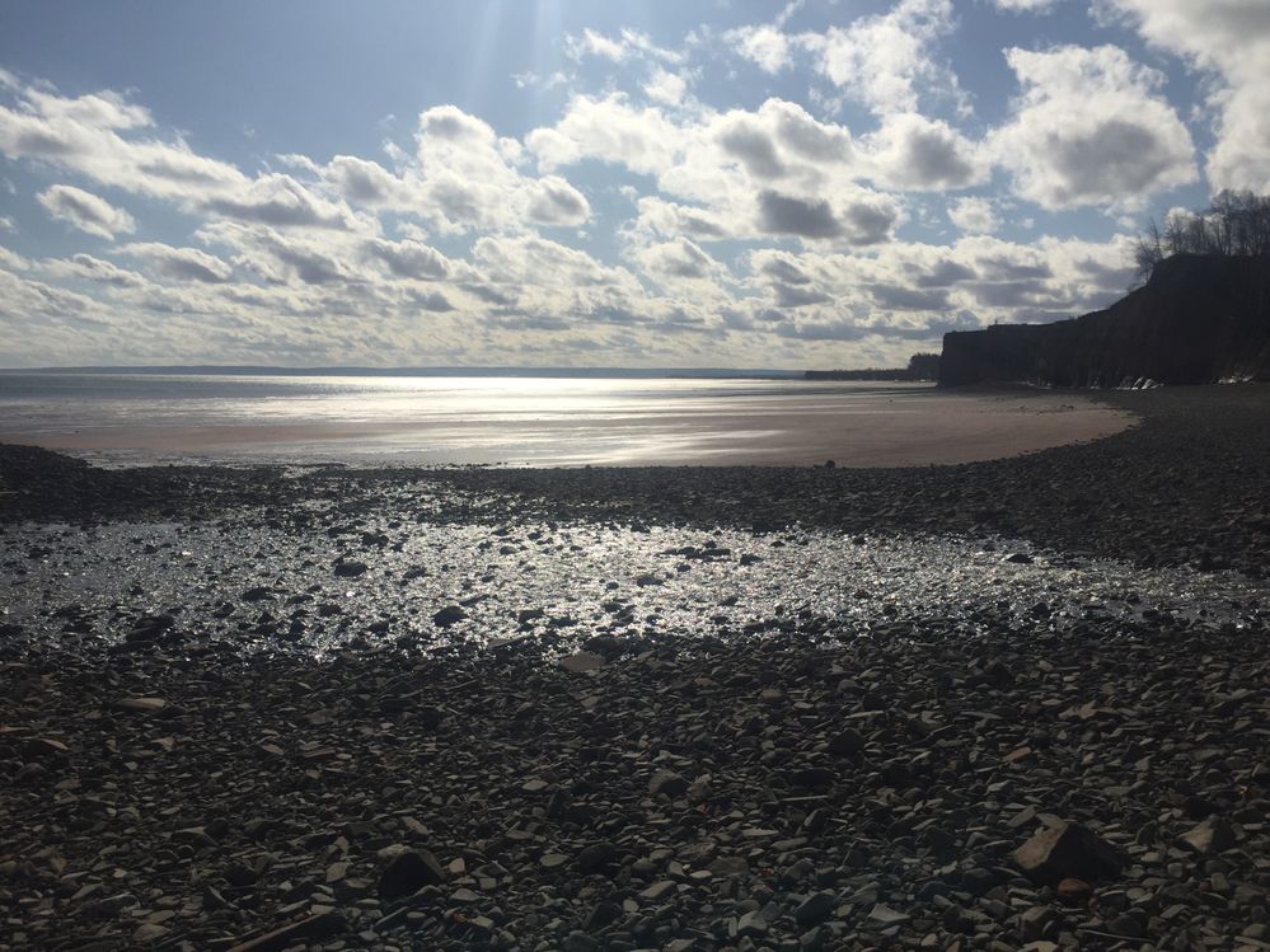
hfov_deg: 61.7
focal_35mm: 29
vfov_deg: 48.2
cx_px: 635
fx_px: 1064
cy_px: 476
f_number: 2.2
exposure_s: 1/9901
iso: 32
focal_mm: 4.15
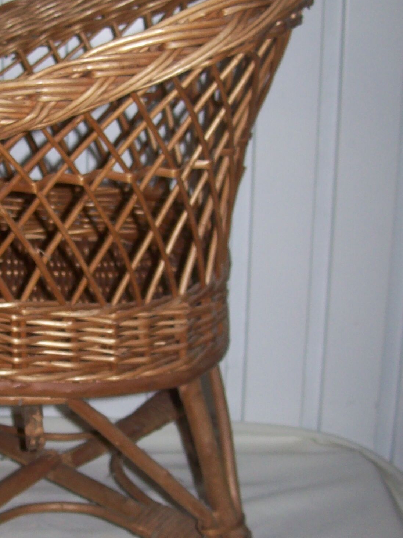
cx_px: 39
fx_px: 1088
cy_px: 291
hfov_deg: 20.6
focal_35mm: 70
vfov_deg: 27.8
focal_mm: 6
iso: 80
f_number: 2.7
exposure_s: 1/64
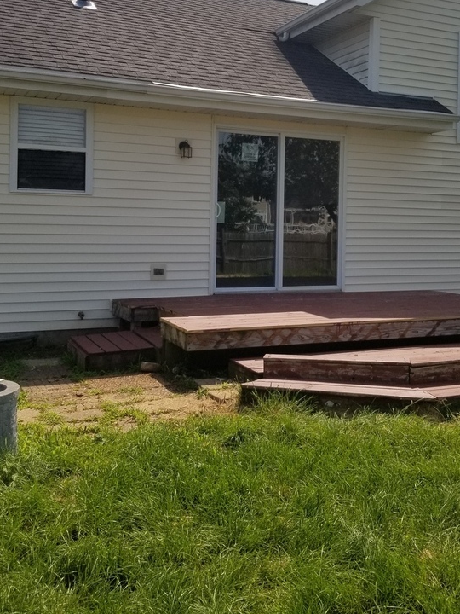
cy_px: 246
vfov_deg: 47.6
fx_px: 691
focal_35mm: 39
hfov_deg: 36.8
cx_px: 255
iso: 50
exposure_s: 1/4192
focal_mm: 4.25
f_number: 1.7
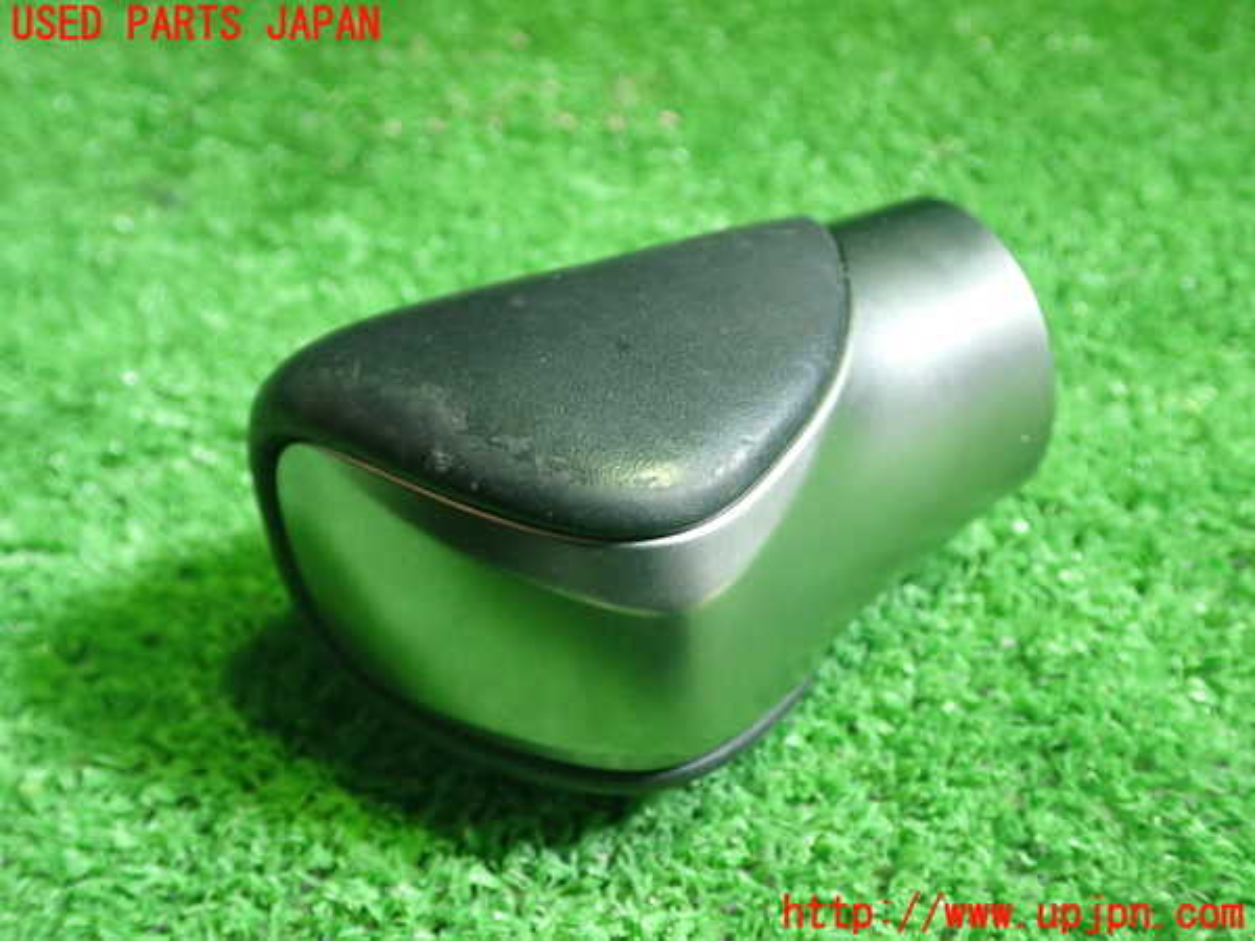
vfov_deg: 39.7
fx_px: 1305
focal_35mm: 36
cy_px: 470
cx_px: 628
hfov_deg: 51.4
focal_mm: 6.37
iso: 800
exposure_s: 1/40
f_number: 2.5
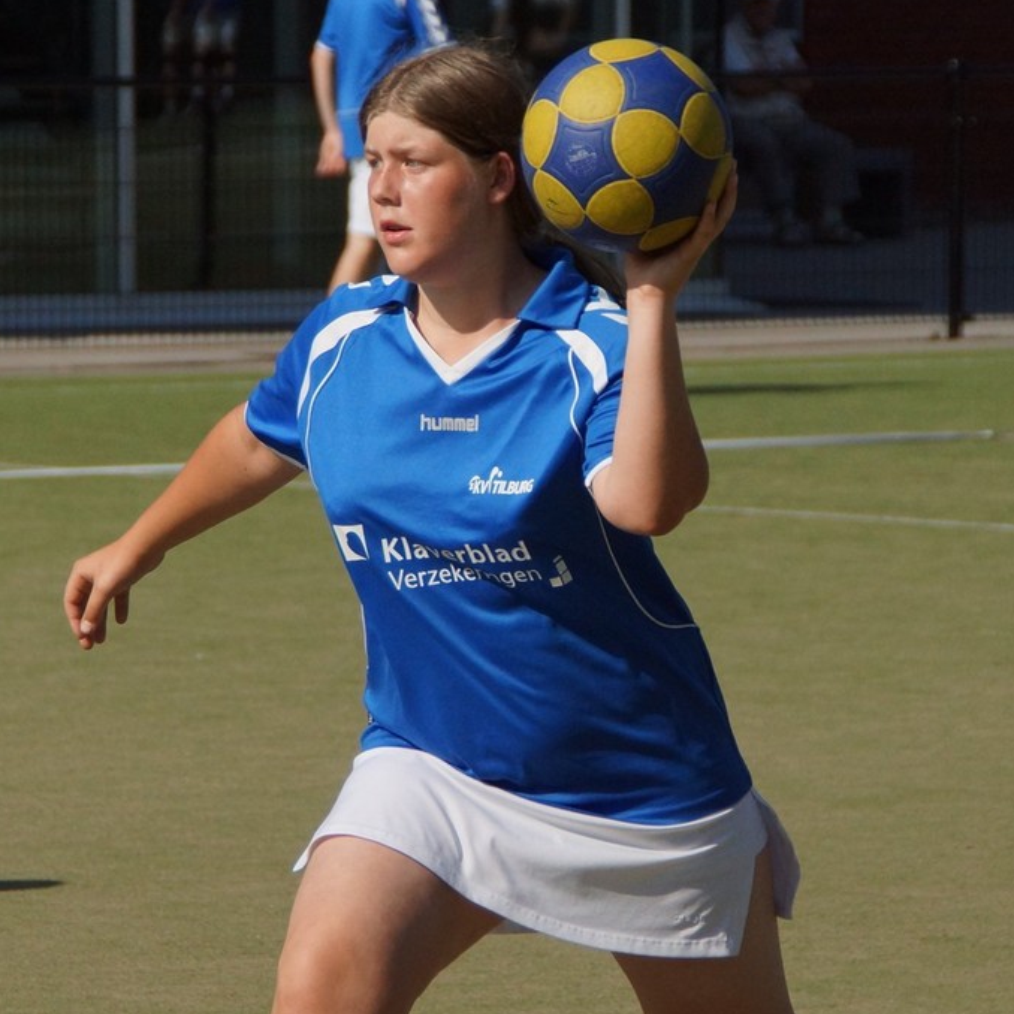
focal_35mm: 231
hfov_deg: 7.6
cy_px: 544
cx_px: 506
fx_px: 7656
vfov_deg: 7.6
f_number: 5.6
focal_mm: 120
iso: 640
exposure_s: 1/5000
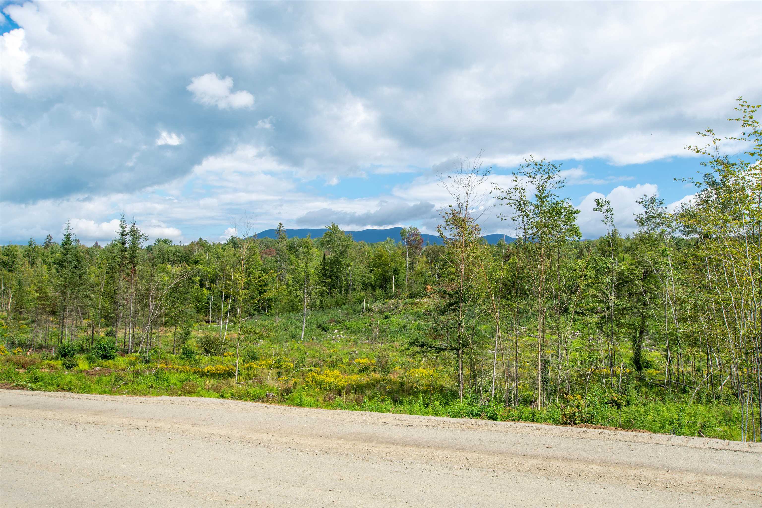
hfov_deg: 61.9
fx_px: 635
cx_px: 381
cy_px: 254
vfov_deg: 43.6
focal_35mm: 30
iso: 100
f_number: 11
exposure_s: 1/80
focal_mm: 20
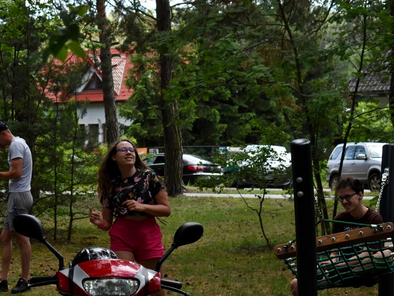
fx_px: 1328
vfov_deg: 12.7
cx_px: 138
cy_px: 148
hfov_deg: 16.8
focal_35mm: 117
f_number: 5.6
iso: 800
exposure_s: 1/250
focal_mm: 55
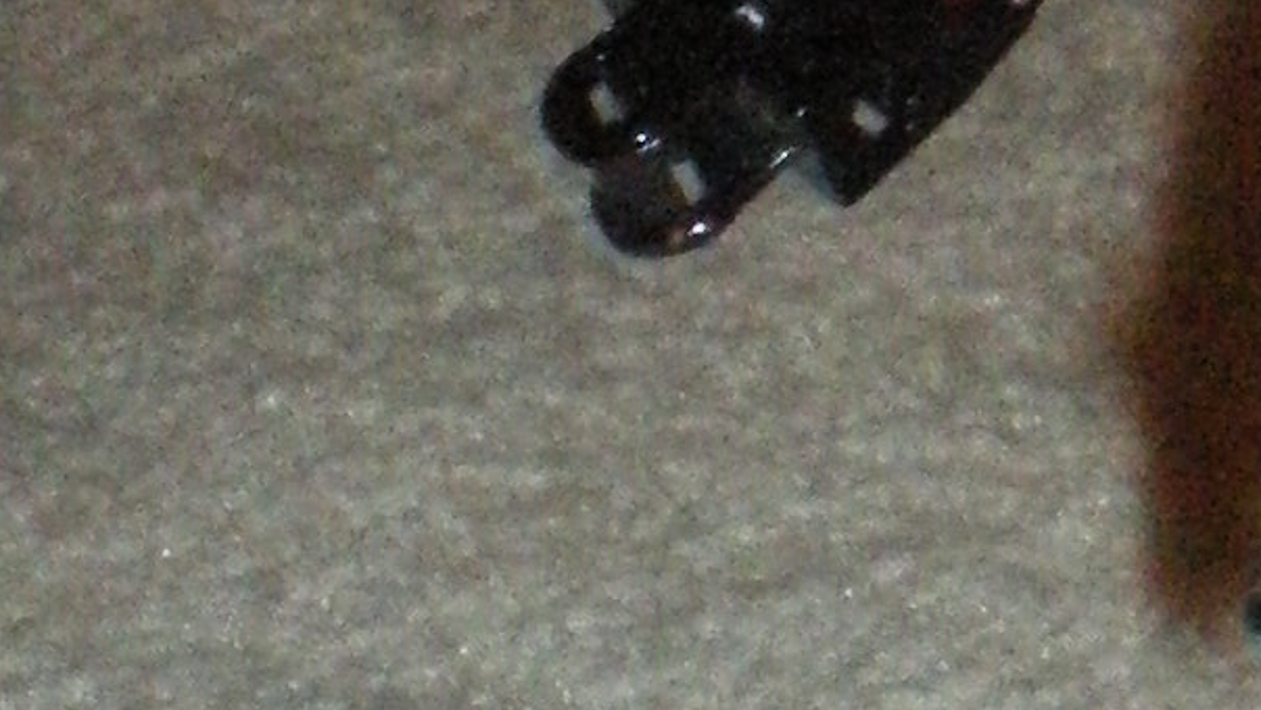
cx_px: 2522
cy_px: -253
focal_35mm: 212
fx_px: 7090
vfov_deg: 5.7
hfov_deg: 9.5
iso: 800
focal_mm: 6.3
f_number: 4.6
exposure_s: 1/50
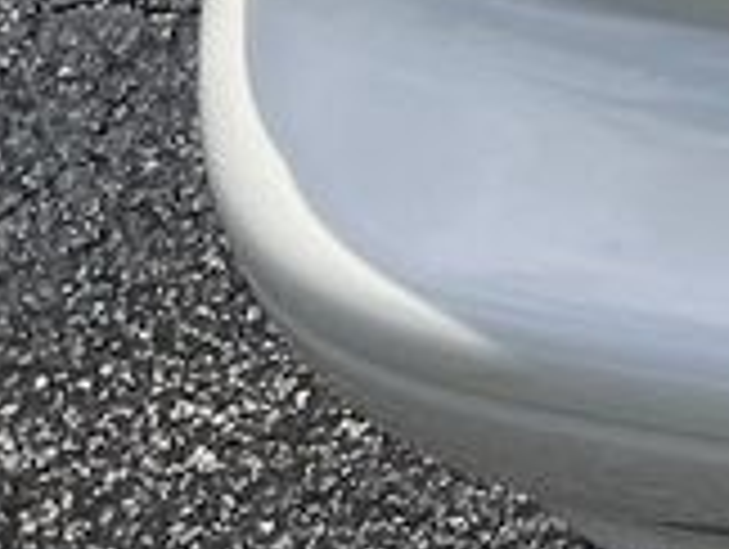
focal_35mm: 164
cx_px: 2169
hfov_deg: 9.5
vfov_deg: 8.4
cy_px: -680
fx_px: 3459
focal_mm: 5.7
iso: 40
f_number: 1.5
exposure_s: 1/16393
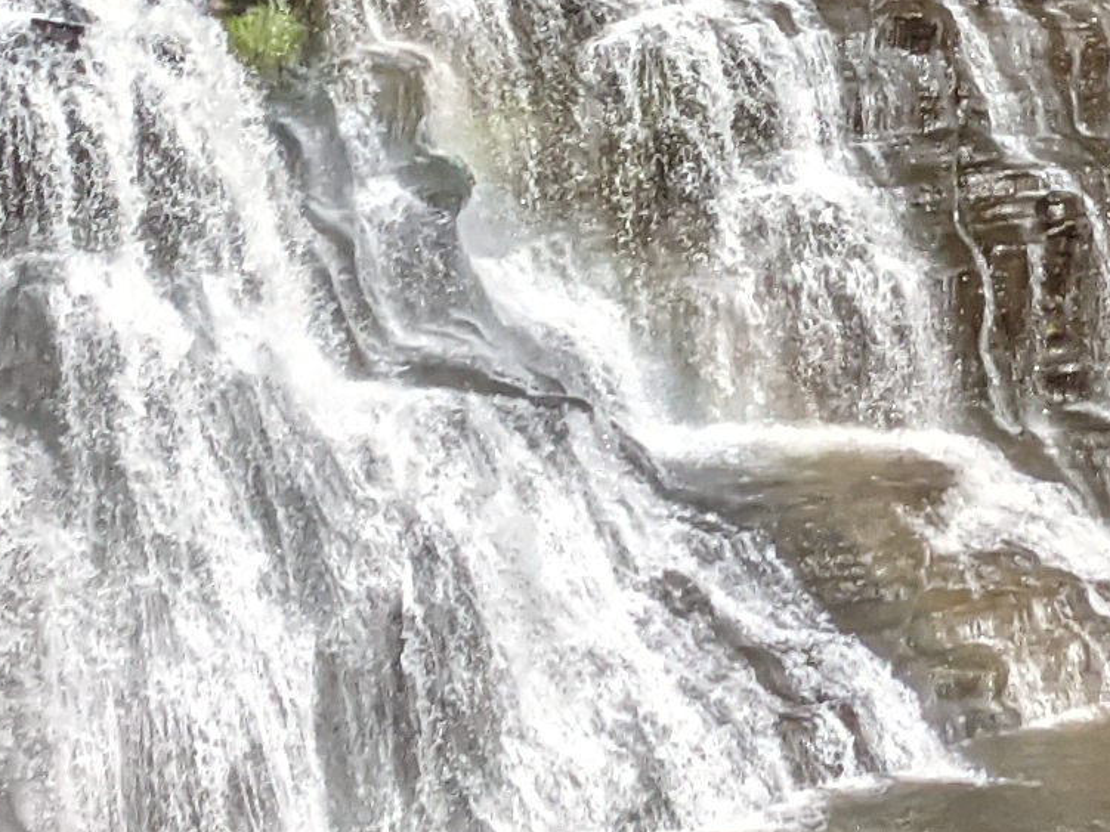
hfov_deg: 13.6
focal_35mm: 145
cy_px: -239
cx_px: 876
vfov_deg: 10.0
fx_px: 4649
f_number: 1.73
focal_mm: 4.38
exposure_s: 1/4673
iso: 58
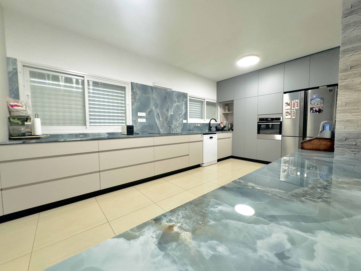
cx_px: 180
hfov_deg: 102.1
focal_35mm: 14
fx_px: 146
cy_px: 136
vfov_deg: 85.7
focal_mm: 2.22
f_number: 2.2
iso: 200
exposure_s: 1/100
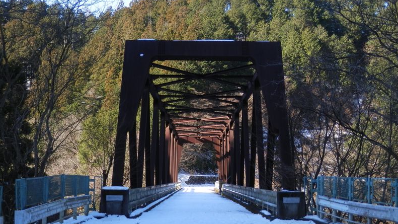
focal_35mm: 54
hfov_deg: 38.5
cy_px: 105
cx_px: 198
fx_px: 570
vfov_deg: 22.2
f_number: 4
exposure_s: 1/125
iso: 80
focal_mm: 8.9
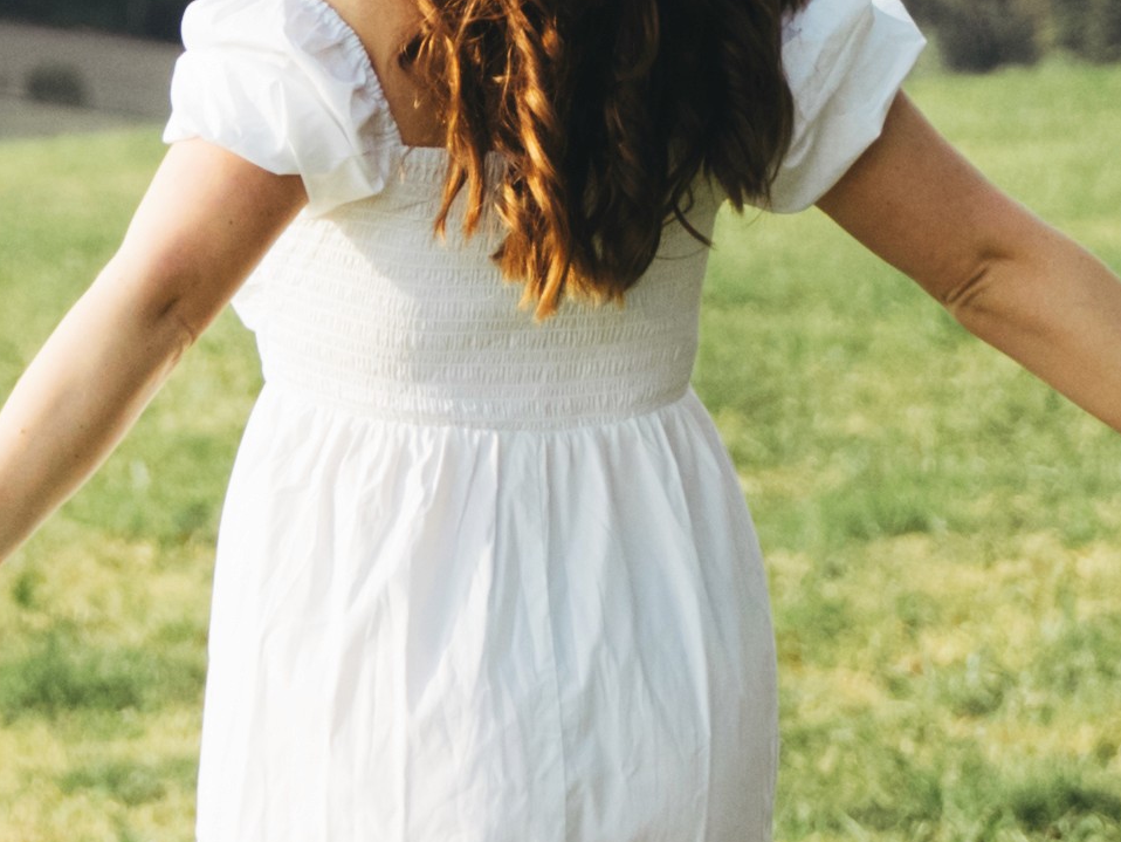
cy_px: 221
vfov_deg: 5.2
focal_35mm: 284
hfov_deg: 6.9
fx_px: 9206
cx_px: -500
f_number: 2.8
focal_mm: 47.2
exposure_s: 1/4000
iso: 800
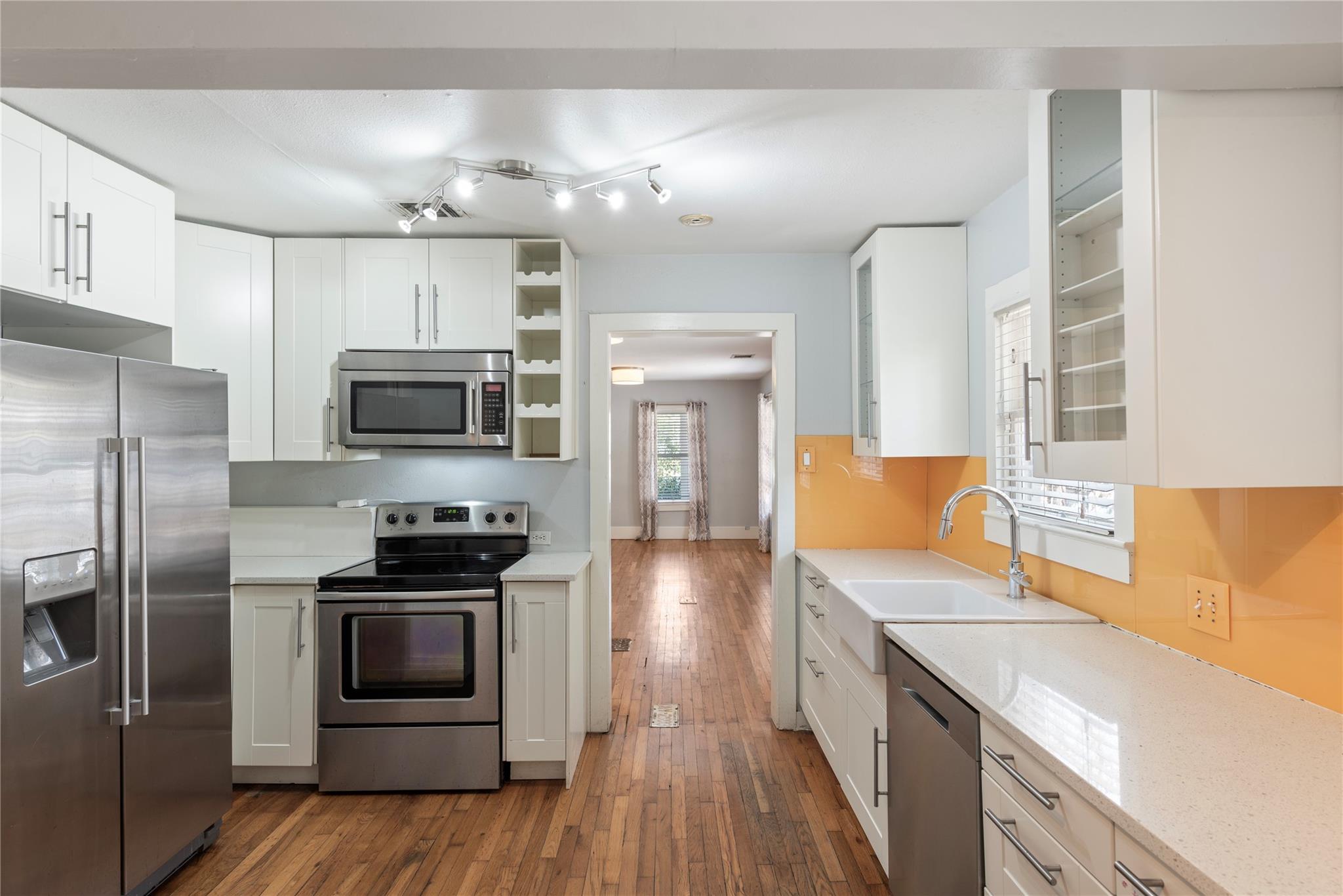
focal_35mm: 19
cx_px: 672
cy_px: 448
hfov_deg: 86.9
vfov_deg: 64.6
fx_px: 709
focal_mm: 19
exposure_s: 1/8
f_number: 8
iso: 400
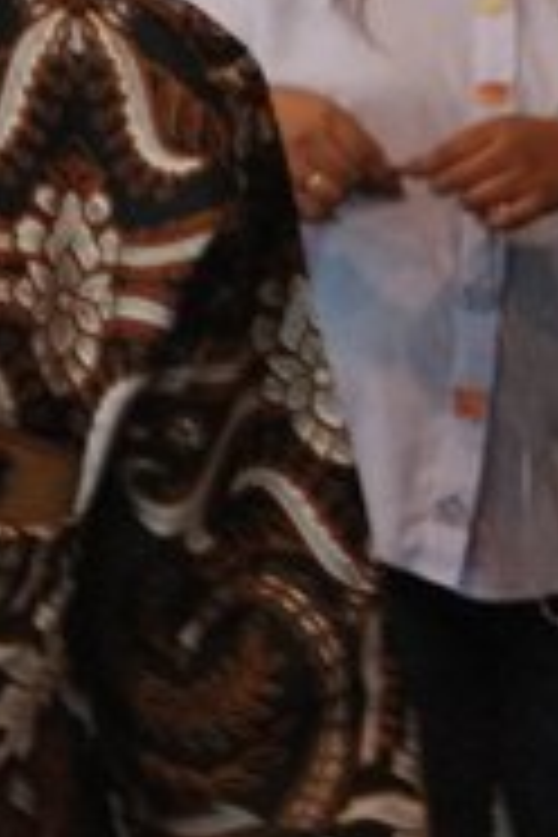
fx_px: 1744
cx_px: -508
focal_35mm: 75
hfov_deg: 15.2
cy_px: 130
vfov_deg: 26.3
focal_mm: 3.57
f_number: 2
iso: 500
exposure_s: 1/33
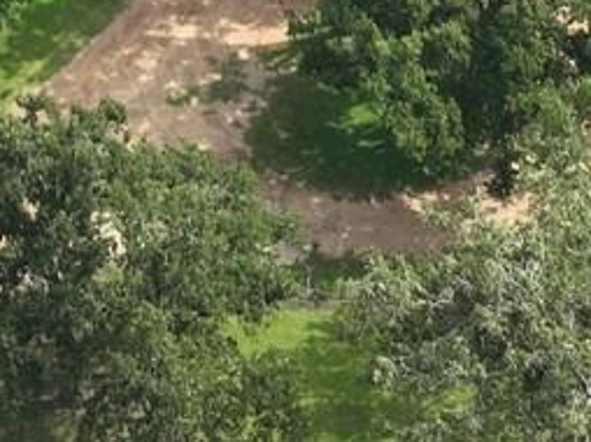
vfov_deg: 7.3
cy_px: -654
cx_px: -21
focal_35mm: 189
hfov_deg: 10.4
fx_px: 3224
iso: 100
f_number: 2.8
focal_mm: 12.29
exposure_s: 1/1250
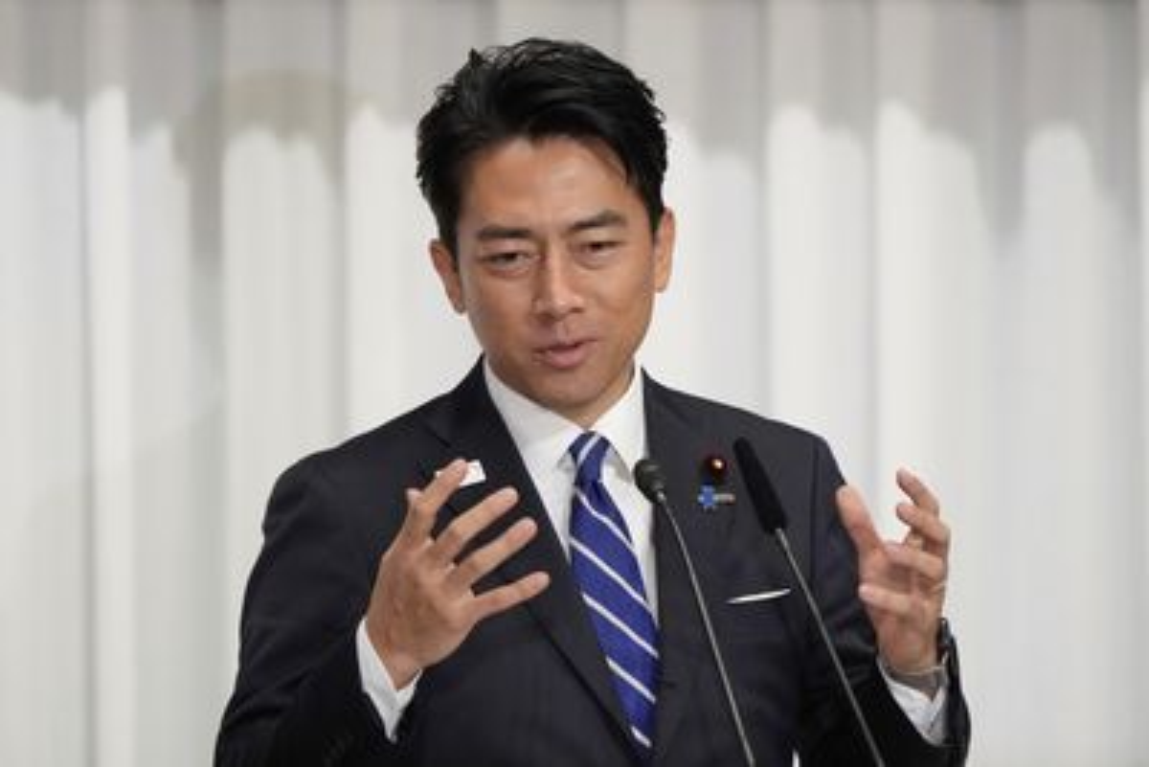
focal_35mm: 768
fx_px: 24520
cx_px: 574
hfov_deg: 2.7
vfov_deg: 1.8
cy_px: 384
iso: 6400
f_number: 6.3
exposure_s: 1/250
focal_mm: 512
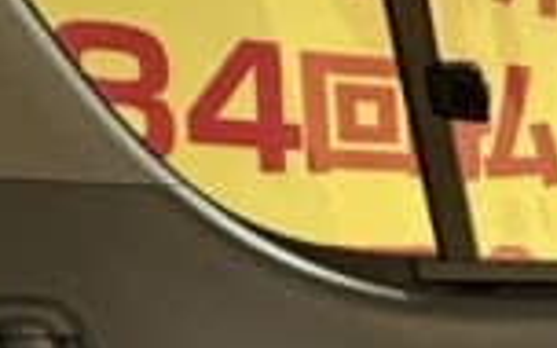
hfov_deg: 16.2
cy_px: 784
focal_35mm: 78
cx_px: 1253
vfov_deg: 13.3
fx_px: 1184
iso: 400
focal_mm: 2.22
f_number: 2.2
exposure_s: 1/50
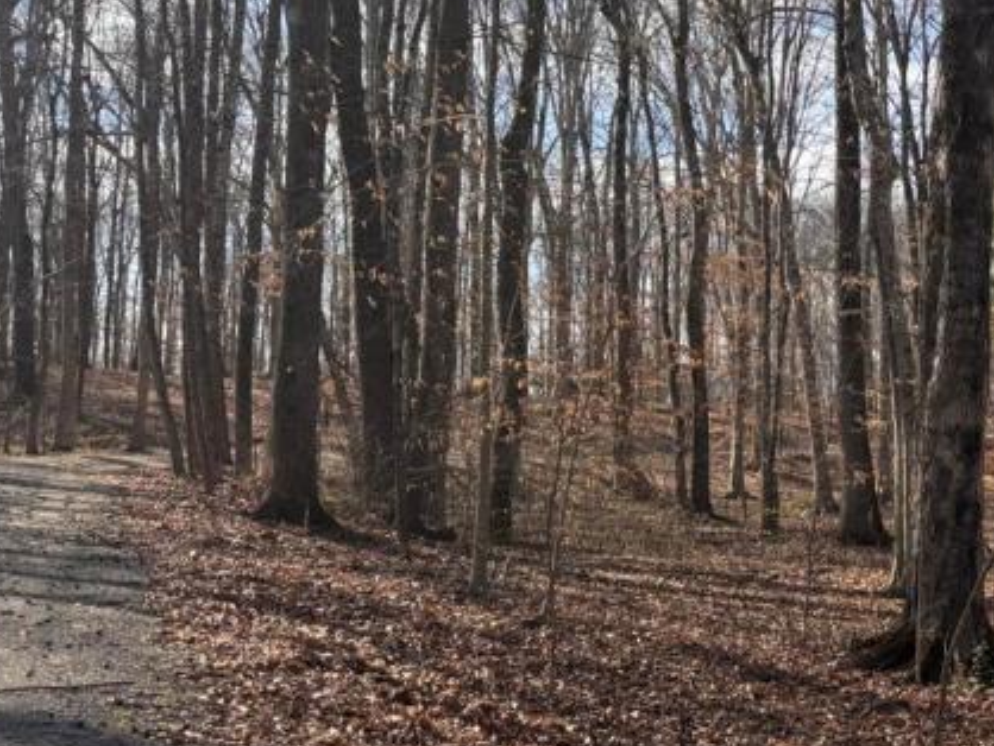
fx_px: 1580
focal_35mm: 55
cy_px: 435
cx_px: 1107
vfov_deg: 26.5
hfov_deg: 30.9
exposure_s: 1/1339
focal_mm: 6.76
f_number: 1.78
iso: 80
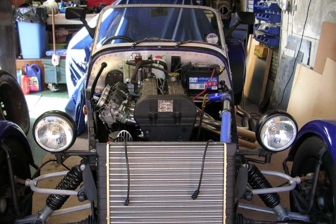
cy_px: 118
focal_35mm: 40
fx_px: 373
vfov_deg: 33.4
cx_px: 170
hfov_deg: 48.4
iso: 50
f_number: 2.8
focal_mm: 5.8
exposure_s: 1/31.5
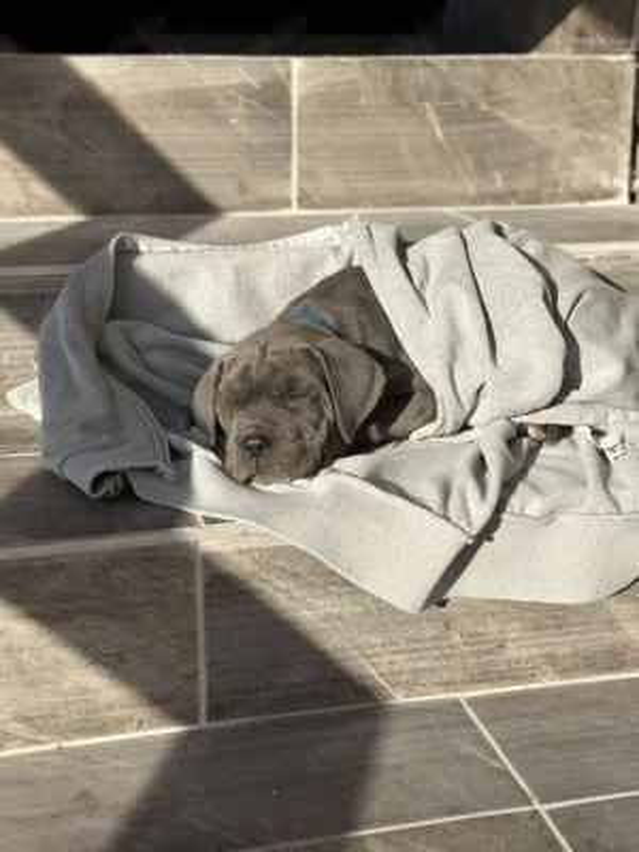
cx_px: 320
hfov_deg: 30.3
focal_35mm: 48
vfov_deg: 39.7
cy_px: 426
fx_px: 1181
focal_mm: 6.86
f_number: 1.78
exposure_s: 1/5000
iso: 100
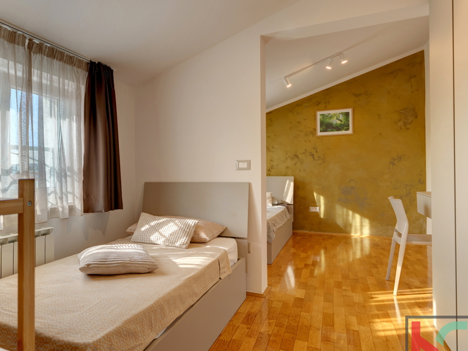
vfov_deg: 56.8
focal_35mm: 24
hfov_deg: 69.7
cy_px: 165
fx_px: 325
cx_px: 160
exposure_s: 1/50
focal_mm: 18
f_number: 4.5
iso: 125
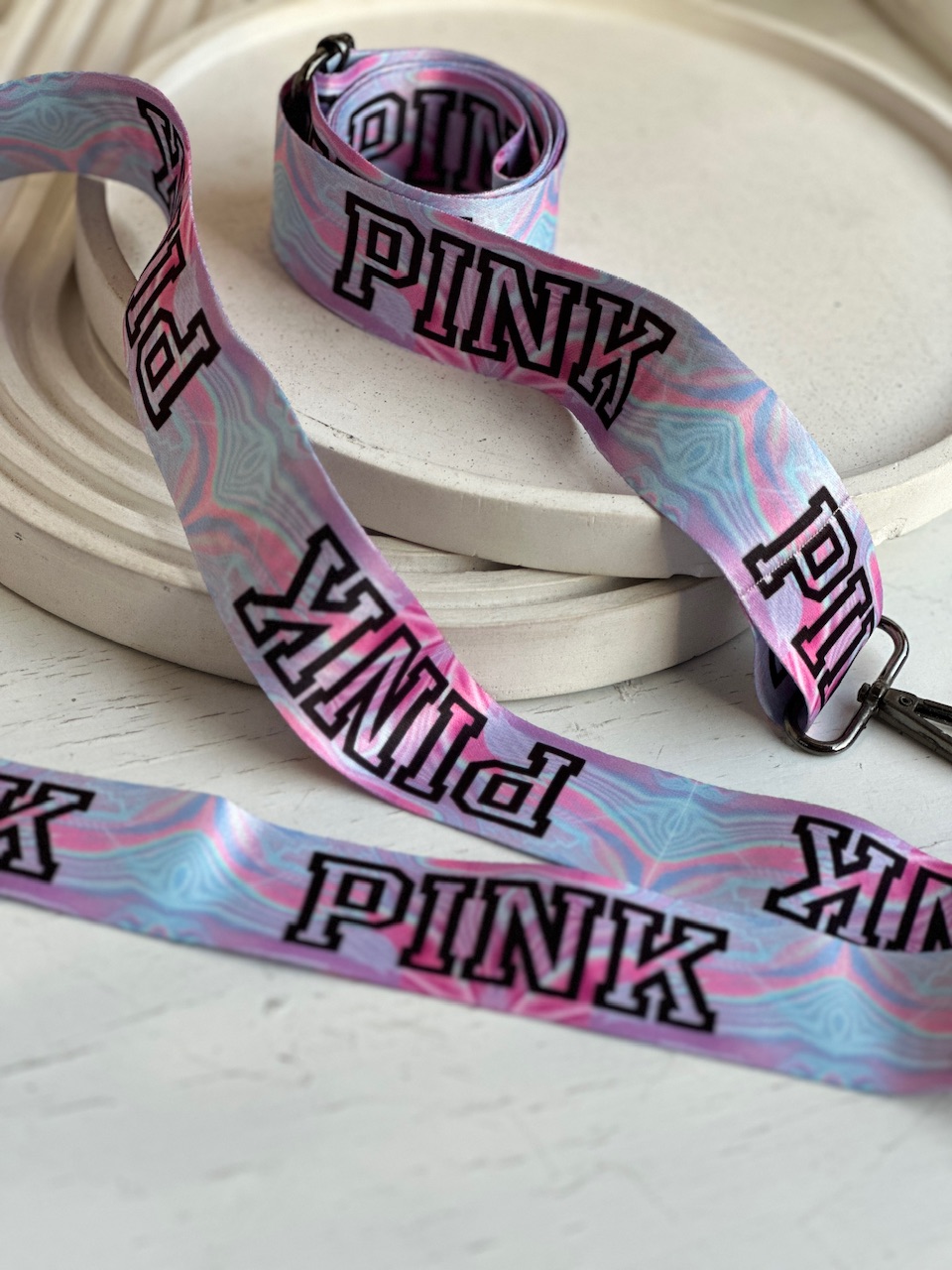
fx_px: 2824
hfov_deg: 19.1
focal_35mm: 77
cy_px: 635
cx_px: 476
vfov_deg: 25.3
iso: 125
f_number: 2.8
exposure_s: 1/121
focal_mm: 9
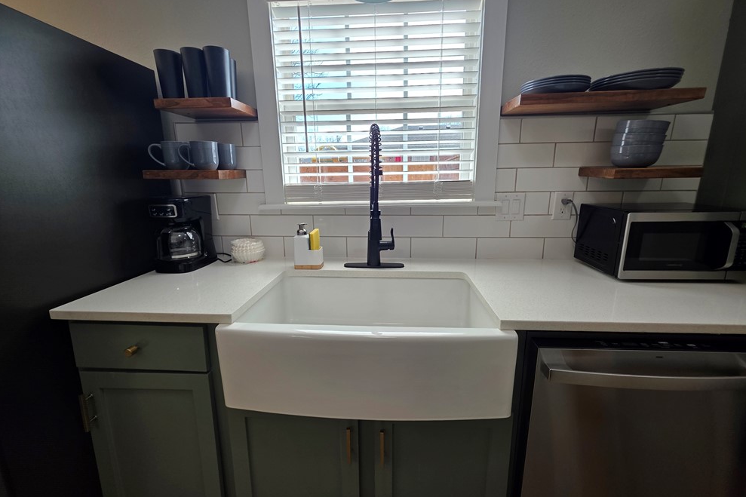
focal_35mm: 14
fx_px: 290
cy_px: 247
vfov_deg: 81.2
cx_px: 379
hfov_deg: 104.3
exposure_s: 1/120
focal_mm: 2.2
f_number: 1.9
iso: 20
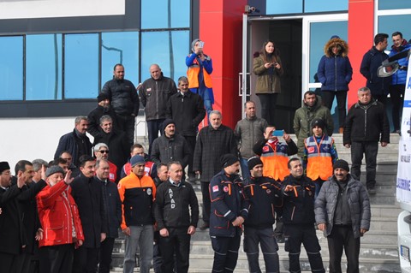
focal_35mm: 134
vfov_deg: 10.2
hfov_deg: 15.3
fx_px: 1528
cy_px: 129
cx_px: 182
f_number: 10
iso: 250
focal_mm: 66
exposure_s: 1/400
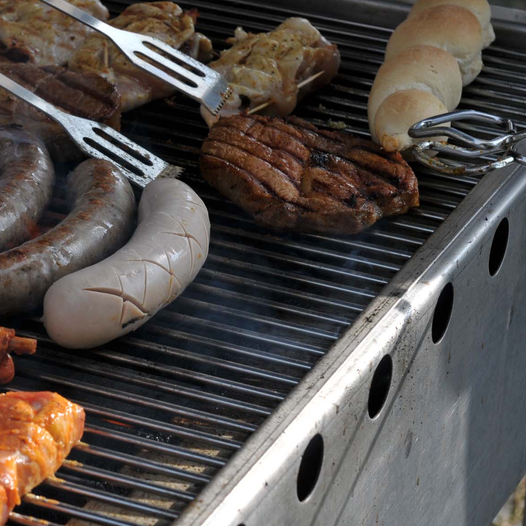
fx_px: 2819
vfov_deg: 10.7
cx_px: 48
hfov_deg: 10.6
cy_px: 234
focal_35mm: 164
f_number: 8
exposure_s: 1/250
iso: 200
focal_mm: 70
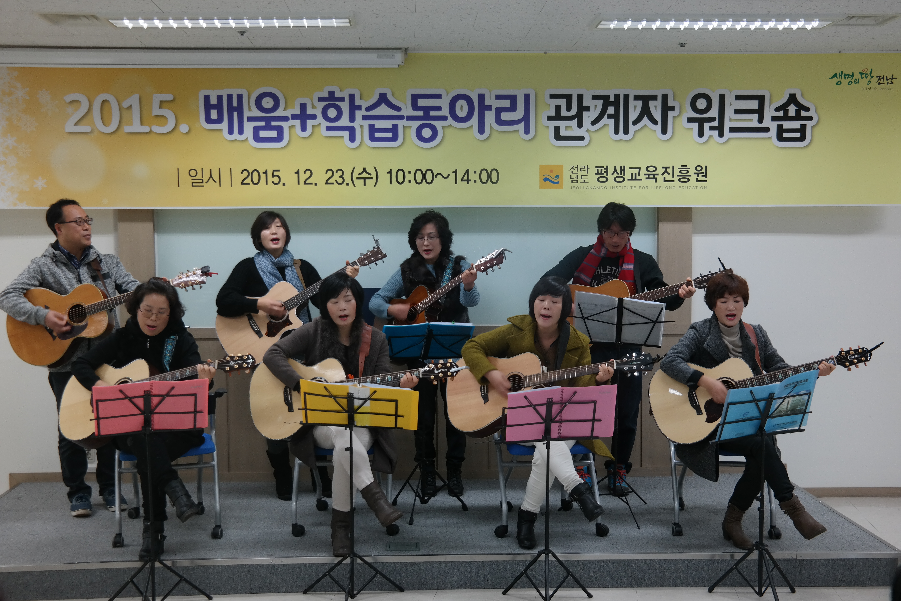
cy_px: 300
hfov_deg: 47.4
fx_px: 1026
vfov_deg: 32.6
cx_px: 450
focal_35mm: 41
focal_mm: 27
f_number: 4
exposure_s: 1/50
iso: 400
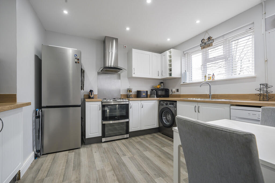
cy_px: 92
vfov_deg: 77.3
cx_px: 138
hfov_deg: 100.4
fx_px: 115
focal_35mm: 15
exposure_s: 1/15
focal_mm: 15
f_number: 9
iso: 320
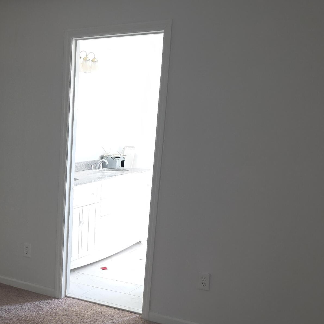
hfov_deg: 31.4
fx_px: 540
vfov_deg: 32.8
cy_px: 242
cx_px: 17
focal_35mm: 51
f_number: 1.7
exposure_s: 1/24
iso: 100
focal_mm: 6.25
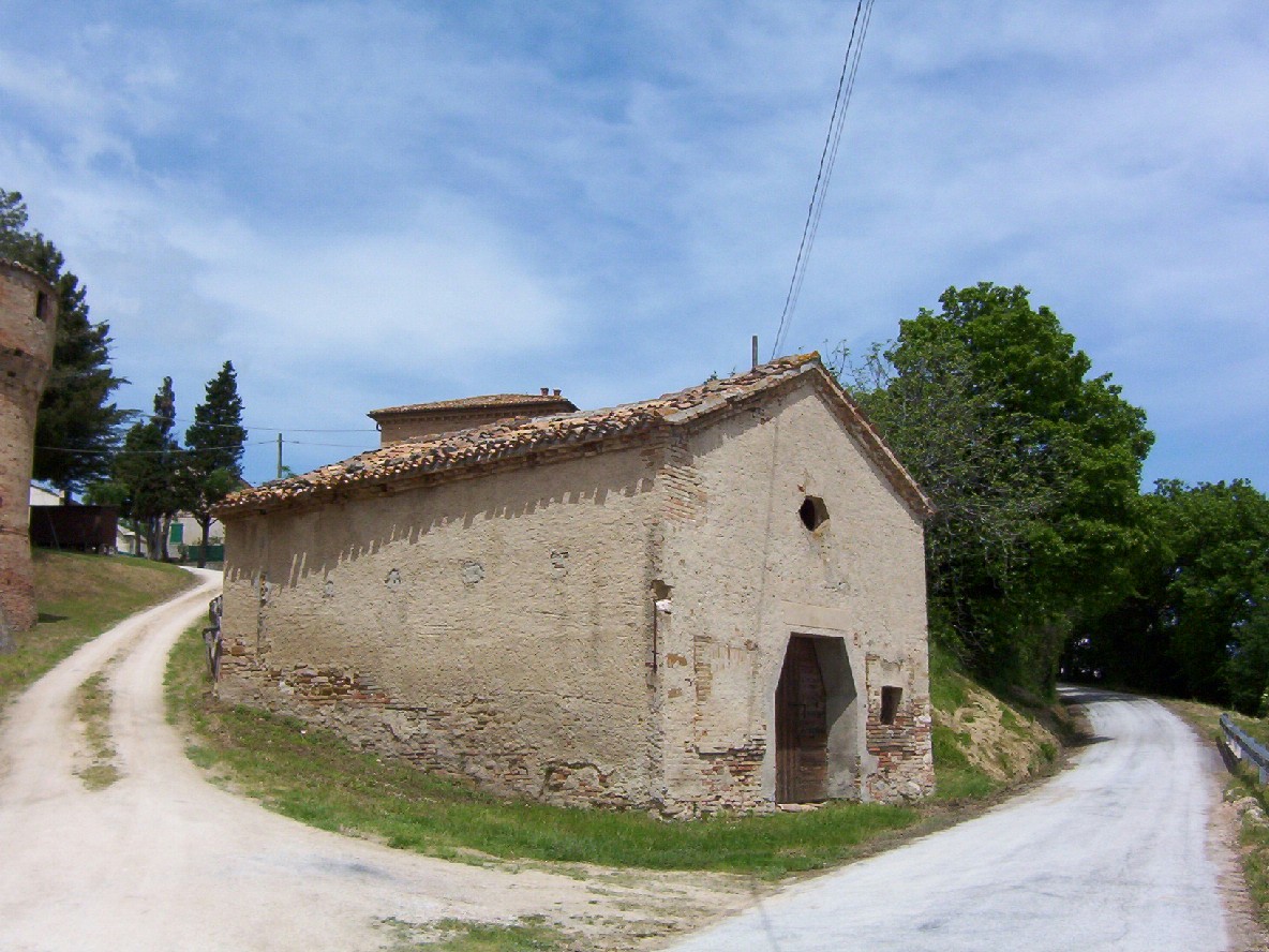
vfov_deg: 39.7
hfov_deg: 51.4
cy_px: 476
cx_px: 634
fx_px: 1320
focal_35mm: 36
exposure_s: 1/1314
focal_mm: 5.54
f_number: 5.24
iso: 100
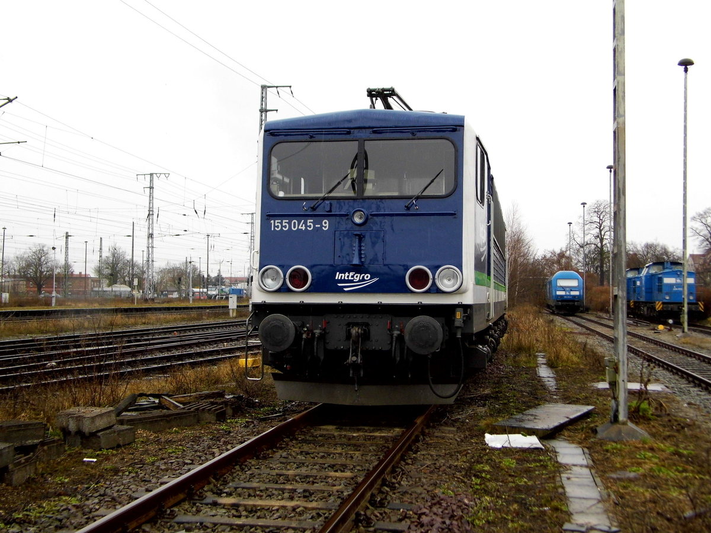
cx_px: 356
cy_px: 266
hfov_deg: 43.9
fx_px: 883
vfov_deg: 33.6
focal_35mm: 43
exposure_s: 1/189
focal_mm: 7.7
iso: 100
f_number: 3.5
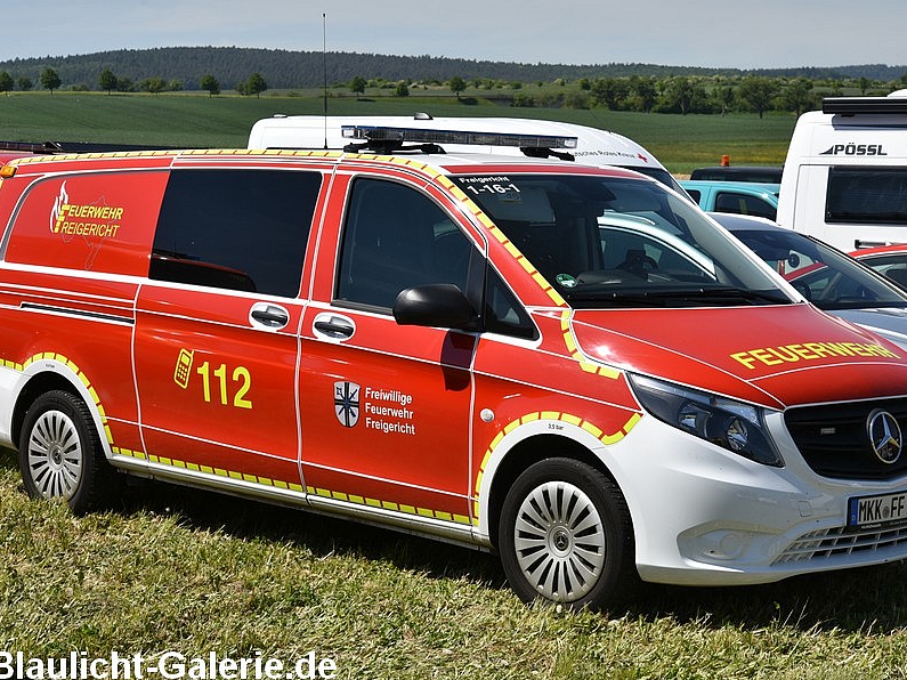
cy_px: 341
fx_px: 1939
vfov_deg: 19.9
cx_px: 461
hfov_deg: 26.3
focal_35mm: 74
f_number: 10
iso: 200
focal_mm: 68
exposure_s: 1/400
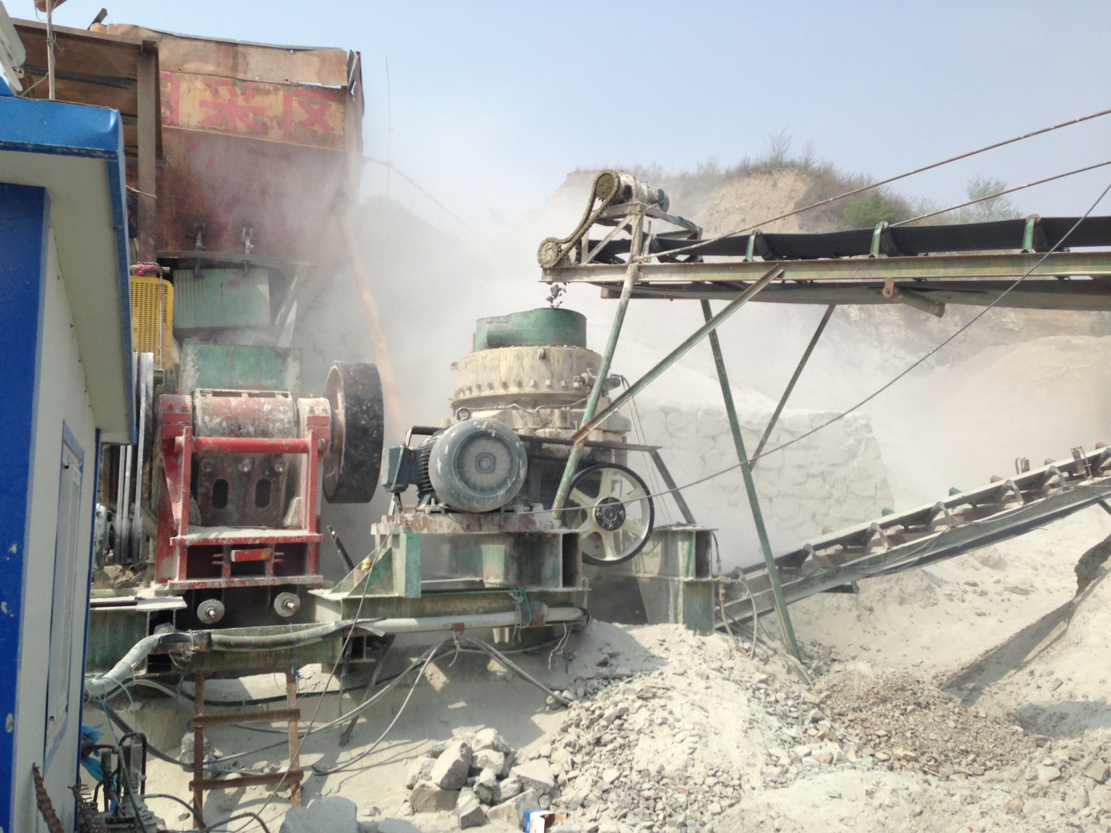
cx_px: 556
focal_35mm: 33
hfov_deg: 55.4
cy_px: 416
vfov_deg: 42.9
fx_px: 1059
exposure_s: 1/1869
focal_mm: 4.12
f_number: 2.4
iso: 50
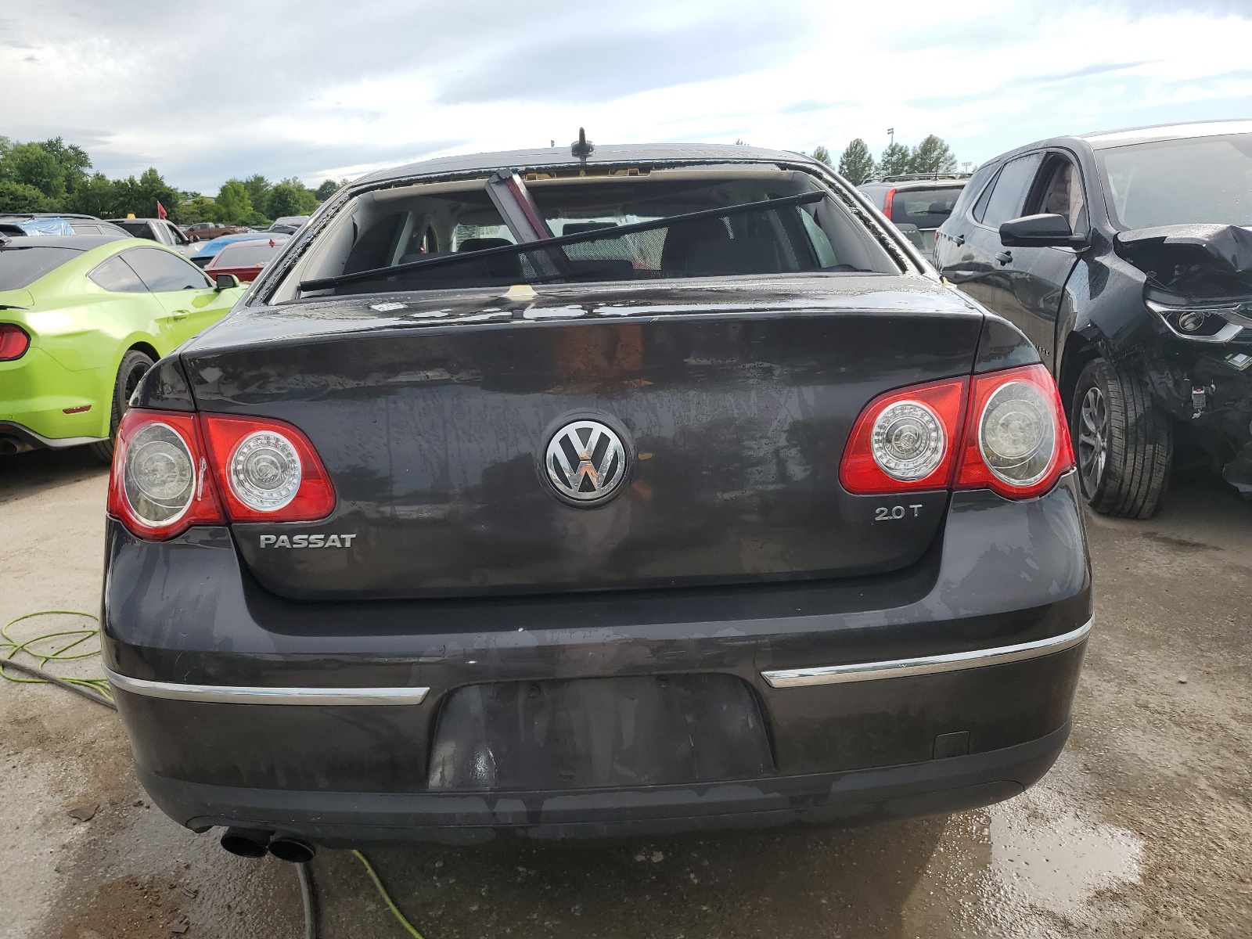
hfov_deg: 67.3
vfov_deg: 53.1
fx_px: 940
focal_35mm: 26
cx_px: 626
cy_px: 470
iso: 50
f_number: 1.5
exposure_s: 1/1667
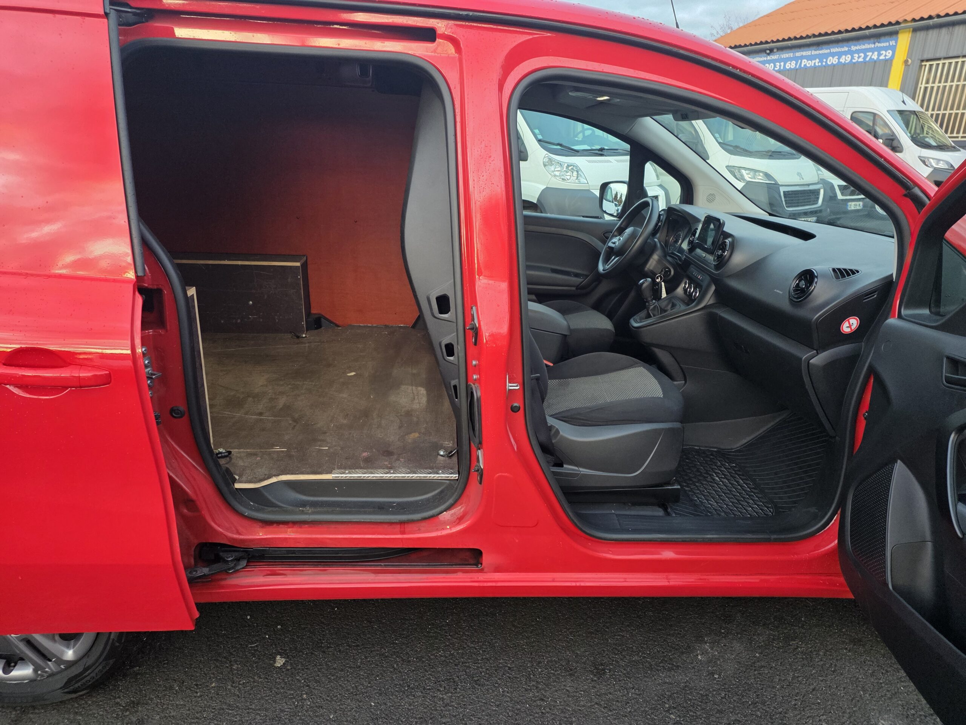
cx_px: 483
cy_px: 362
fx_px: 642
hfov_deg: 73.9
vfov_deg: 58.9
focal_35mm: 23
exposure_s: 1/100
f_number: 1.7
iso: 250
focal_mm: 6.25
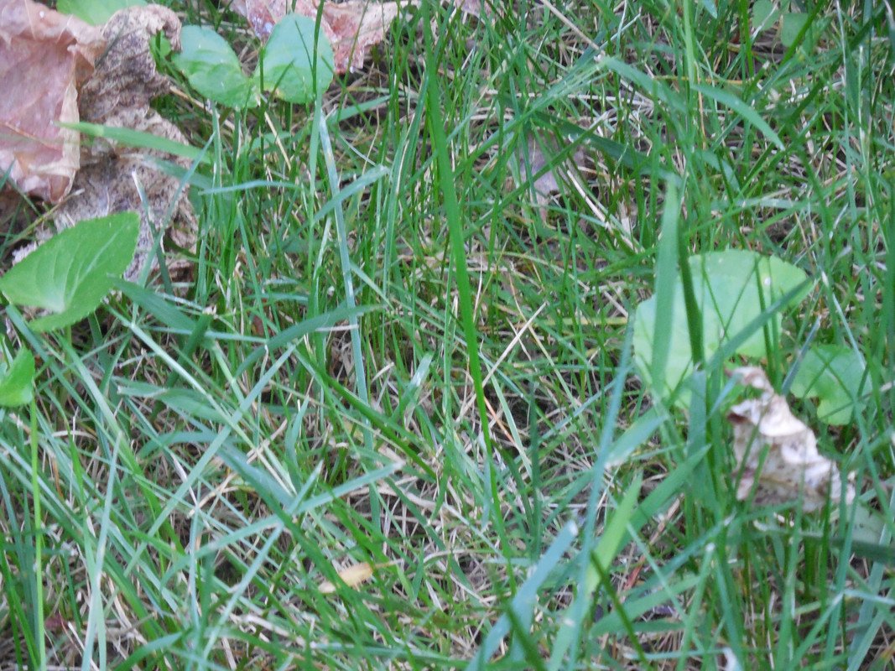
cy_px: 336
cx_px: 448
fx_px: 5532
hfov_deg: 9.2
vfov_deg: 6.9
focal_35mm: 214
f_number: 5.1
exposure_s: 1/15
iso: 800
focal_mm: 38.6
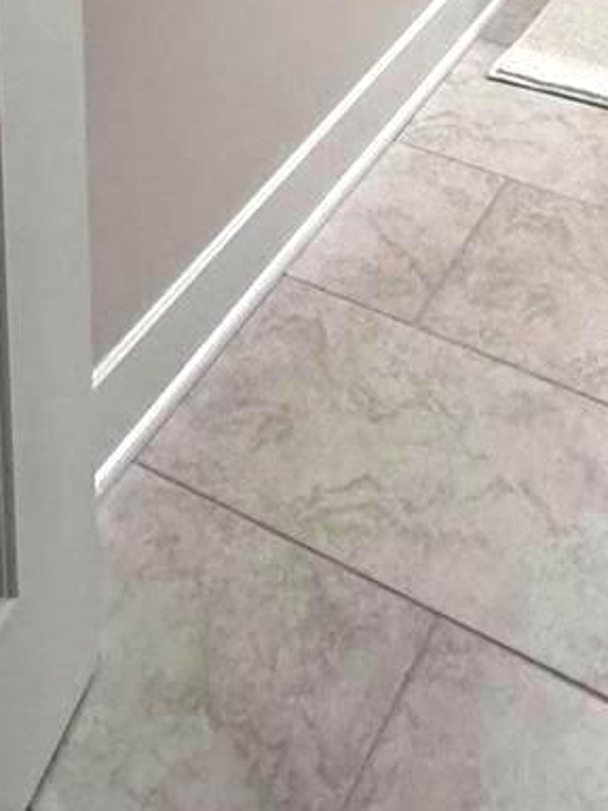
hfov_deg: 25.7
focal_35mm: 56
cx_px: 479
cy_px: -568
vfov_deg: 23.0
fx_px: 1311
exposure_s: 1/120
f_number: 2.2
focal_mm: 2.22
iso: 320
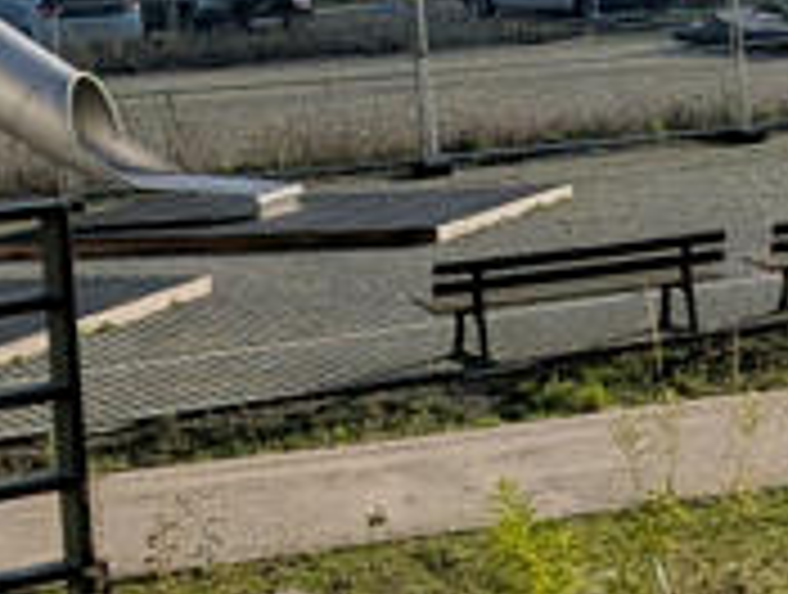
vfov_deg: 10.9
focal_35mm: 136
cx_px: 1576
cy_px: 189
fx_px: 3102
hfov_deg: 12.7
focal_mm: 6.81
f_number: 1.85
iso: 48
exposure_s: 1/12500
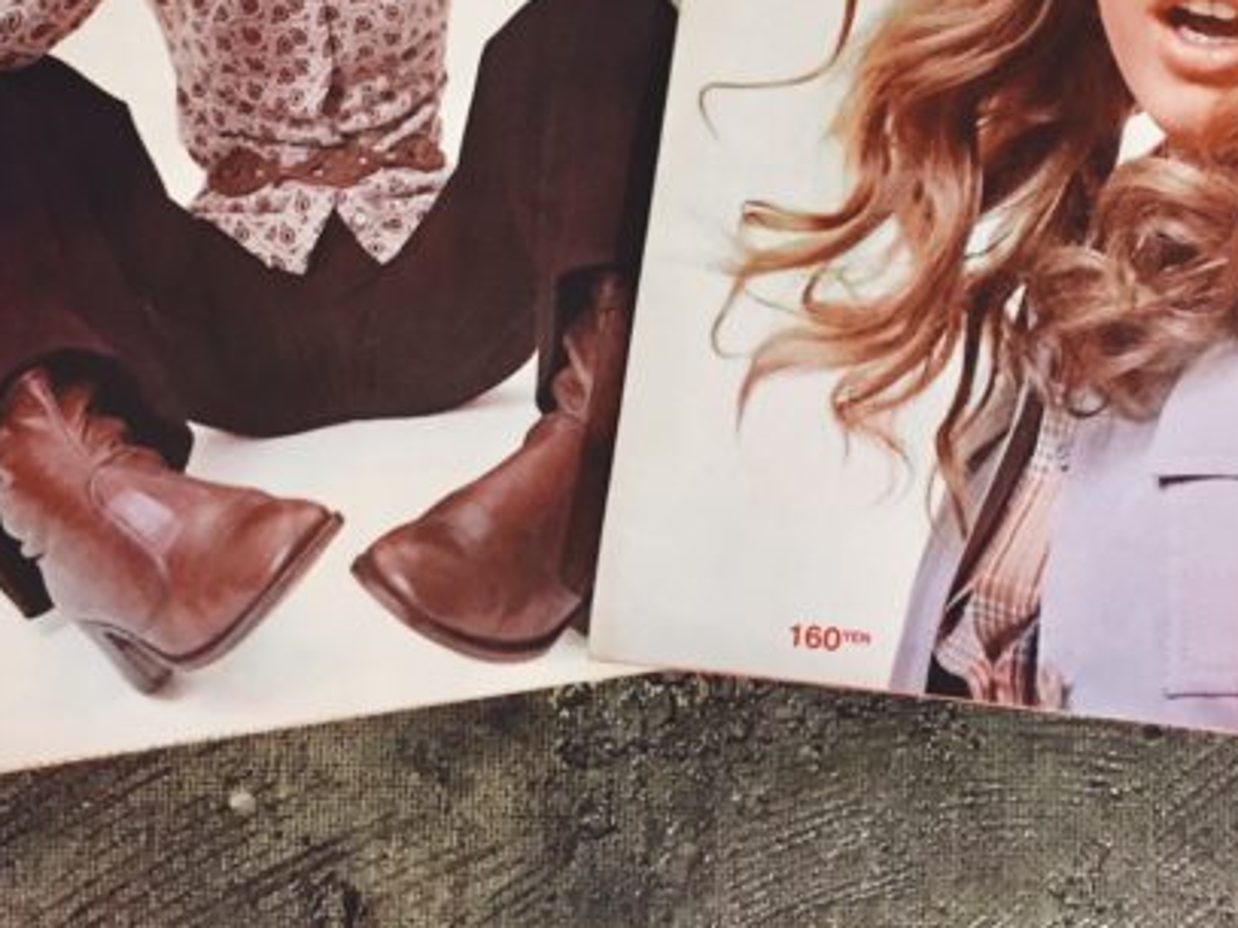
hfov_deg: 33.7
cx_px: 745
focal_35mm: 57
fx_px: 2038
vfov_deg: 24.7
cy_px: 55
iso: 250
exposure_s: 1/15
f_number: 2.2
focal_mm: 4.15
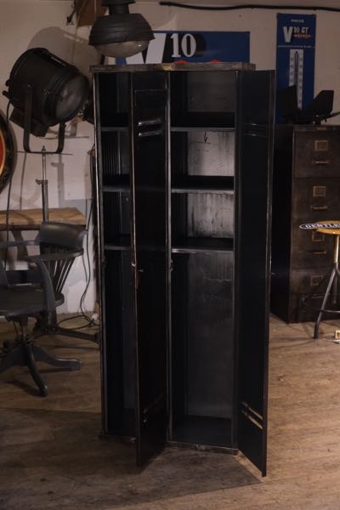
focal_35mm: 53
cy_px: 255
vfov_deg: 37.5
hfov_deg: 25.5
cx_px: 170
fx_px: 751
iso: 2500
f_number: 3.6
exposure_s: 1/125
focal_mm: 35
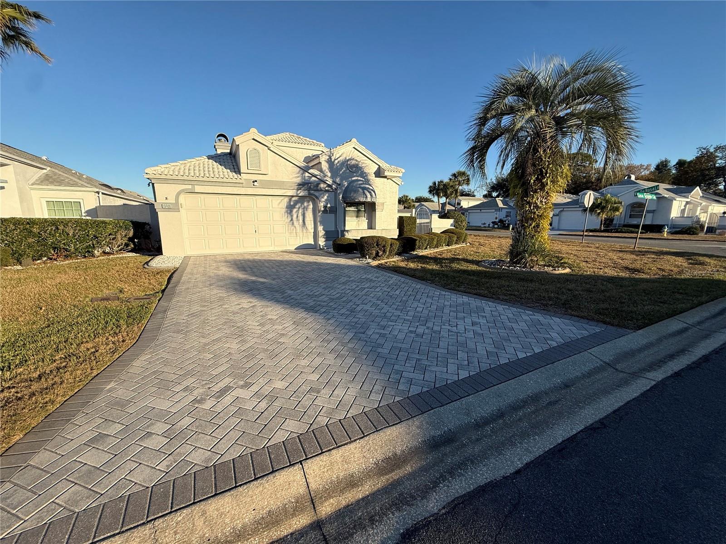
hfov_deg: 102.1
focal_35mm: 14
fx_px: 294
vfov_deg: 85.7
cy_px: 272
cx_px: 363
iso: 50
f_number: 2.2
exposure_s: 1/1613
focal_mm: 2.22
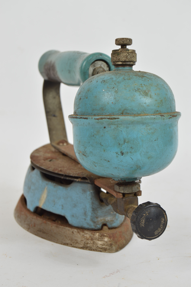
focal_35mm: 82
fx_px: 658
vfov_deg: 24.6
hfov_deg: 16.5
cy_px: 144
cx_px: 96
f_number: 9
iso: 100
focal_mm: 55
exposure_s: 1/80
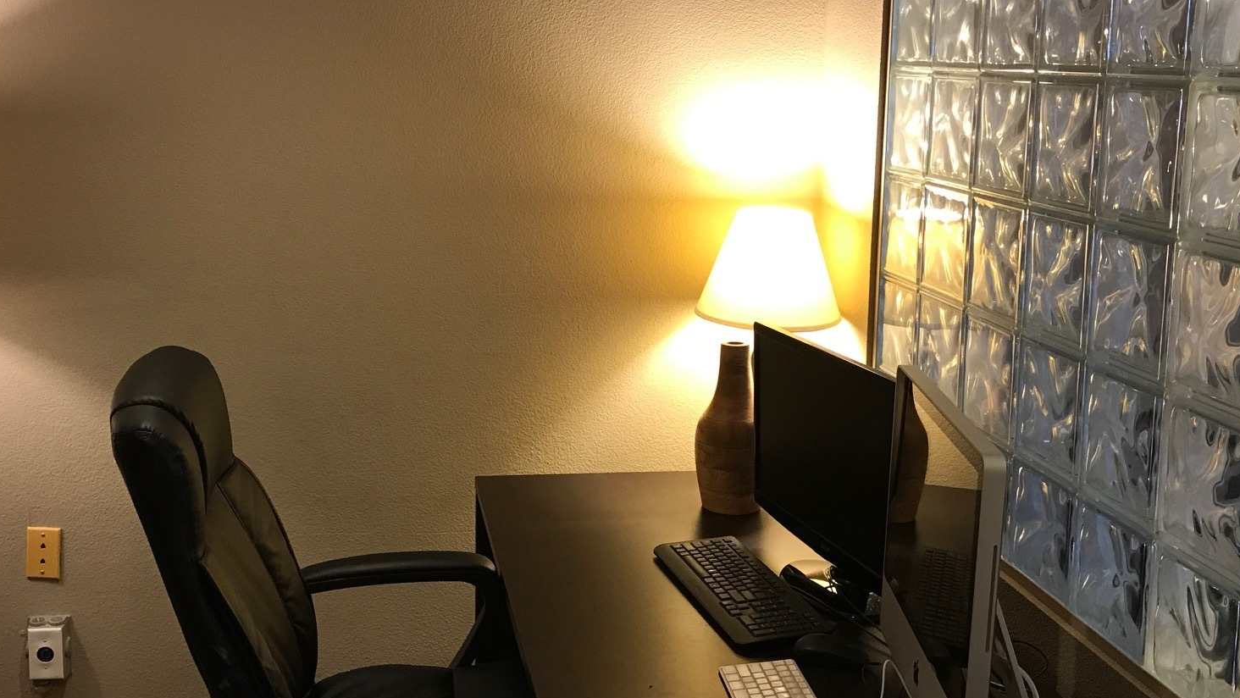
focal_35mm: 42
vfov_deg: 28.3
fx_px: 1381
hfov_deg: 48.2
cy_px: 301
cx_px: 533
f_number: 1.8
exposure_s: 1/15
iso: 50
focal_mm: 3.99
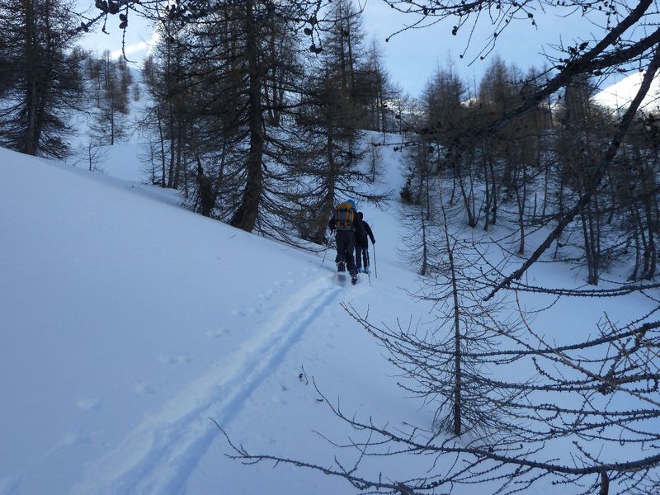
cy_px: 248
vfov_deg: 38.7
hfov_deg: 50.1
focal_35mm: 37
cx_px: 330
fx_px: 705
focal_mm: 6.1
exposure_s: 1/400
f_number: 4
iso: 80
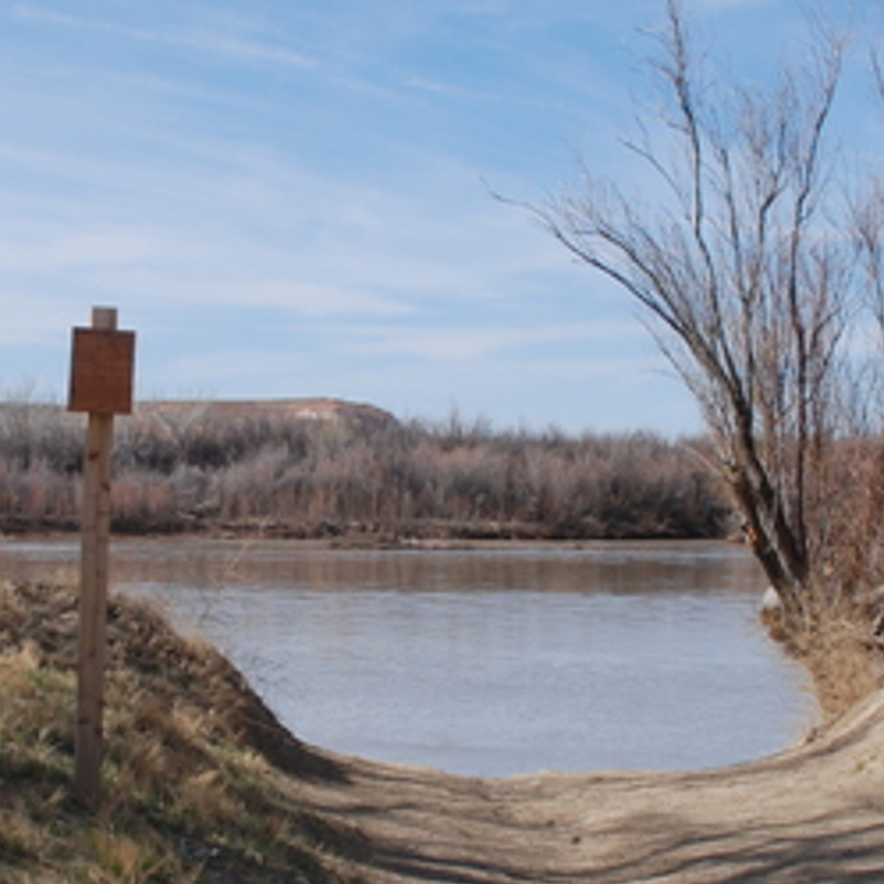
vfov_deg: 21.1
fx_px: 2369
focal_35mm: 82
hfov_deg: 21.1
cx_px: 451
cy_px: 520
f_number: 9
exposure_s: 1/160
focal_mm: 20
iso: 100
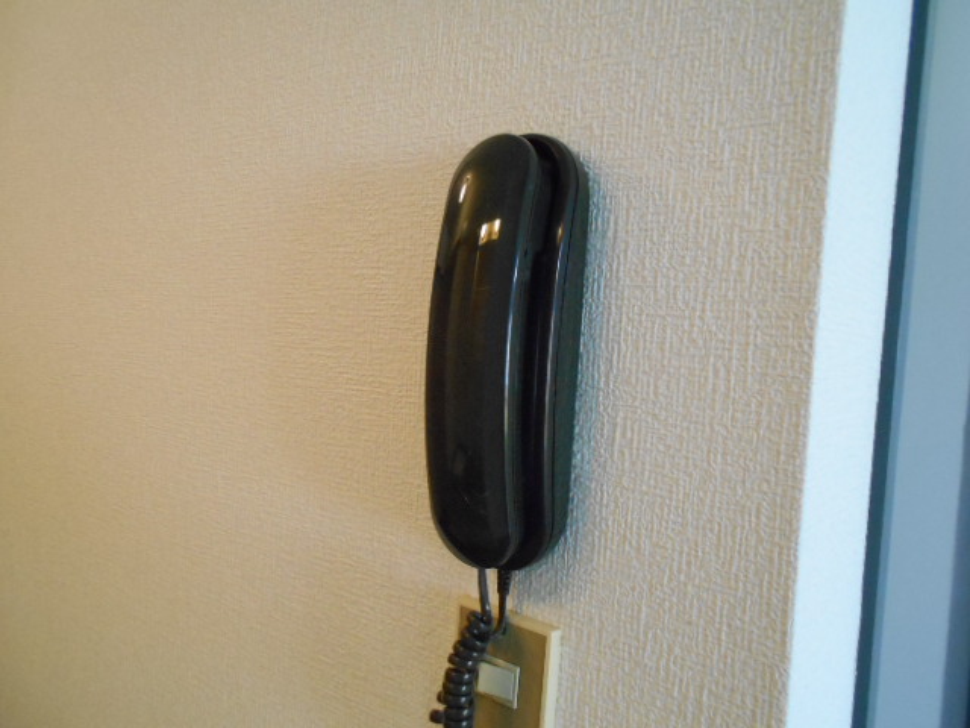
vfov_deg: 53.1
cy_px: 364
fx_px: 729
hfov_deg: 67.3
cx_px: 485
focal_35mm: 26
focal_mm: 4.6
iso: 800
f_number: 3.2
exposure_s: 1/100
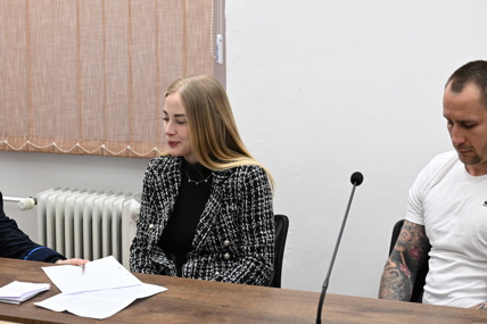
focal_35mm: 71
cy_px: 138
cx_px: 188
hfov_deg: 28.4
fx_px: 960
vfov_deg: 19.2
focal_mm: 44
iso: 3200
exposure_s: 1/500
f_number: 4.5
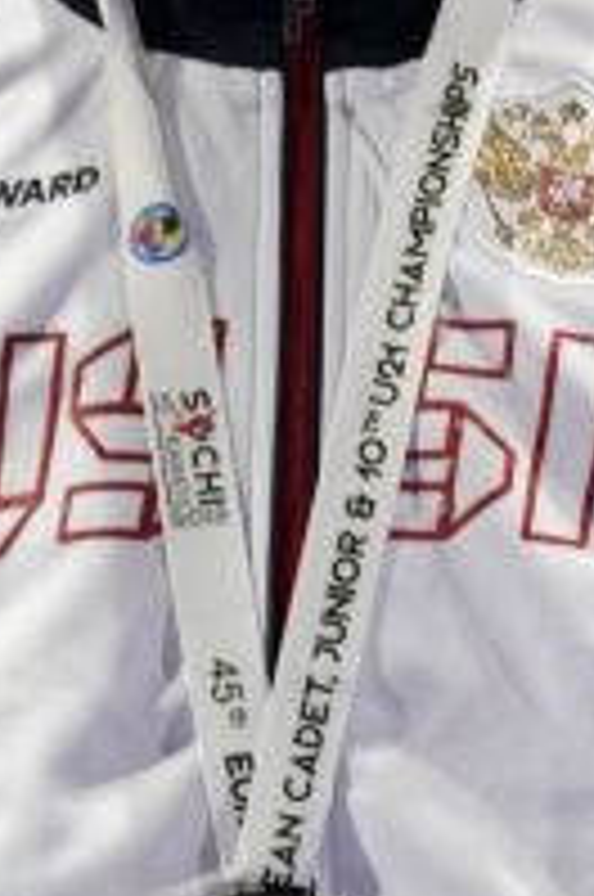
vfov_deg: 1.7
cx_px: 180
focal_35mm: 1209
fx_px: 30025
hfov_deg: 1.1
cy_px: 747
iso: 320
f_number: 2.8
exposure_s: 1/250
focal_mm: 200
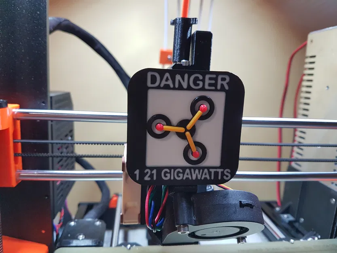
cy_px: 126
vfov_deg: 53.1
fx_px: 253
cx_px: 168
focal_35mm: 26
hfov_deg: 67.3
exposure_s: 1/30
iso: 160
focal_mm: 4.2
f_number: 1.7
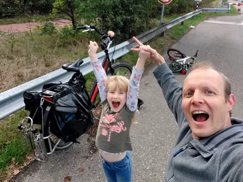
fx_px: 204
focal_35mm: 29
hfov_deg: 61.4
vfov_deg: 48.2
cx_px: 140
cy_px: 89
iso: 40
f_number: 2.2
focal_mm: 3.75
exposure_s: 1/221
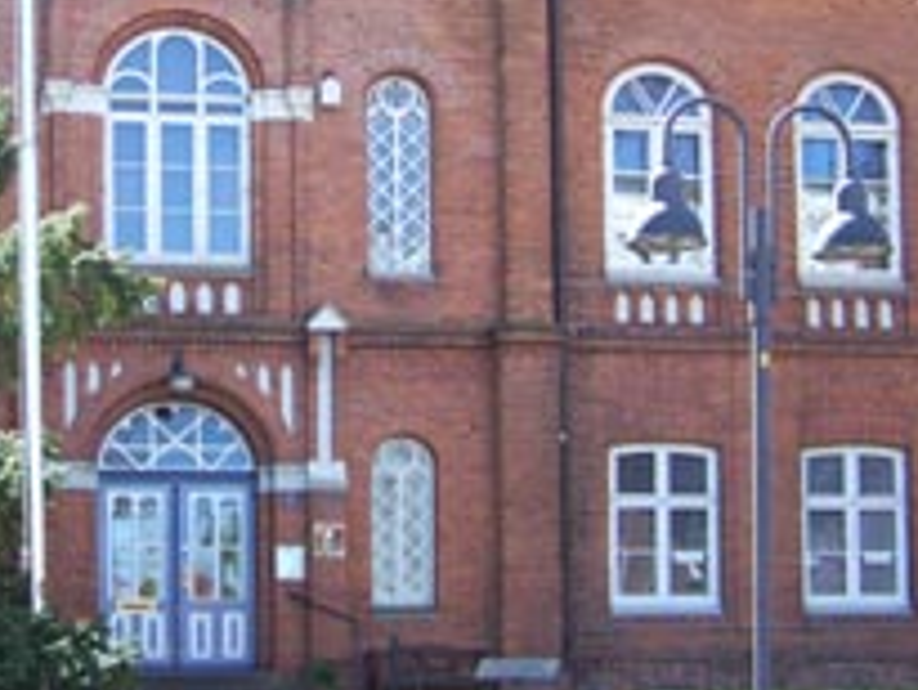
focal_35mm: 70
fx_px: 1857
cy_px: 181
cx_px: 242
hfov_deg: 27.4
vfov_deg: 20.9
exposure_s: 1/125
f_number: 2.8
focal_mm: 6.3
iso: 64
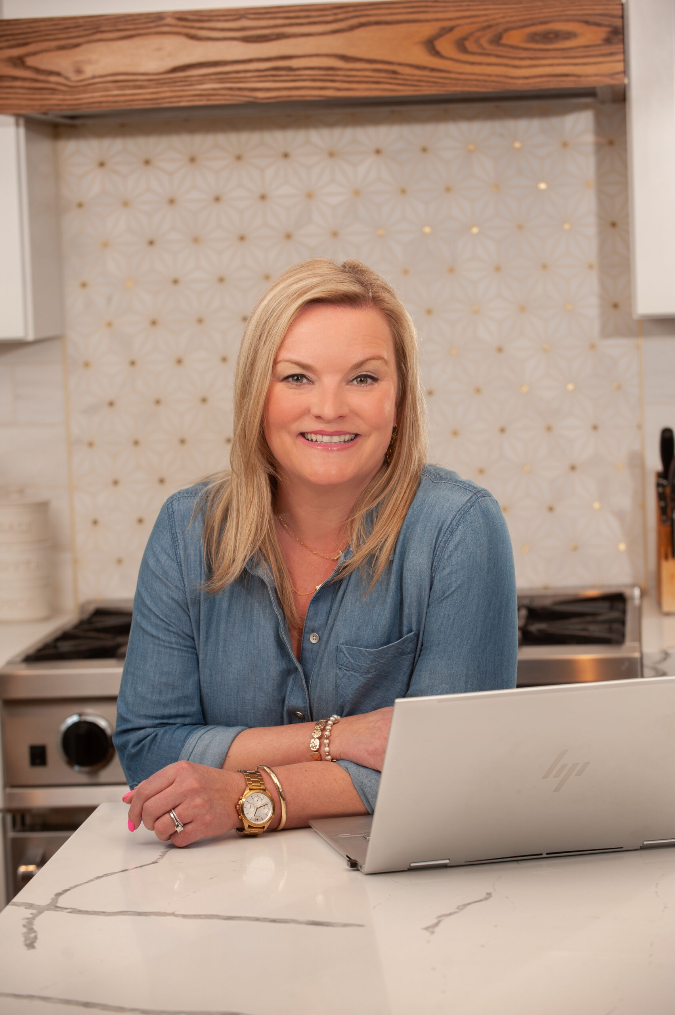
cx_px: 338
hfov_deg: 13.9
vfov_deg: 20.8
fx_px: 2760
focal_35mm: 98
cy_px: 508
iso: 200
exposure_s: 1/80
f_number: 8
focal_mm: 98
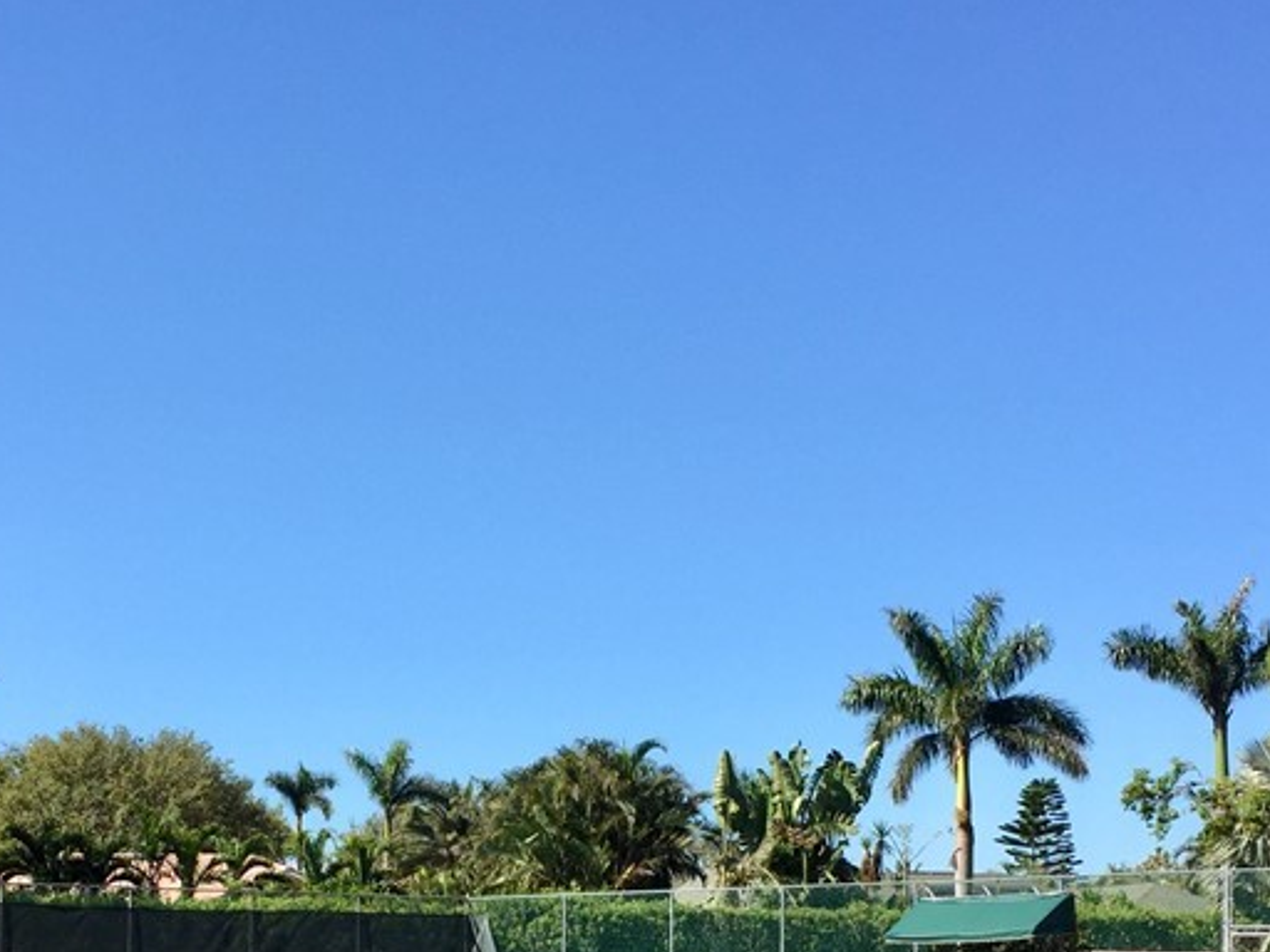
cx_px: 561
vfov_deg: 24.5
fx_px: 2128
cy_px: 863
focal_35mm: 58
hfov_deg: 33.2
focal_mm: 4.15
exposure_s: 1/1883
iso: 32
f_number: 2.2
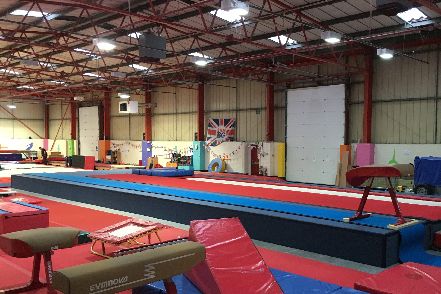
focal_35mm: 36
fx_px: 441
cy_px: 164
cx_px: 249
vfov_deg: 36.8
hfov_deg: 53.0
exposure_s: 1/17
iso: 200
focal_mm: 4.15
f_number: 2.2
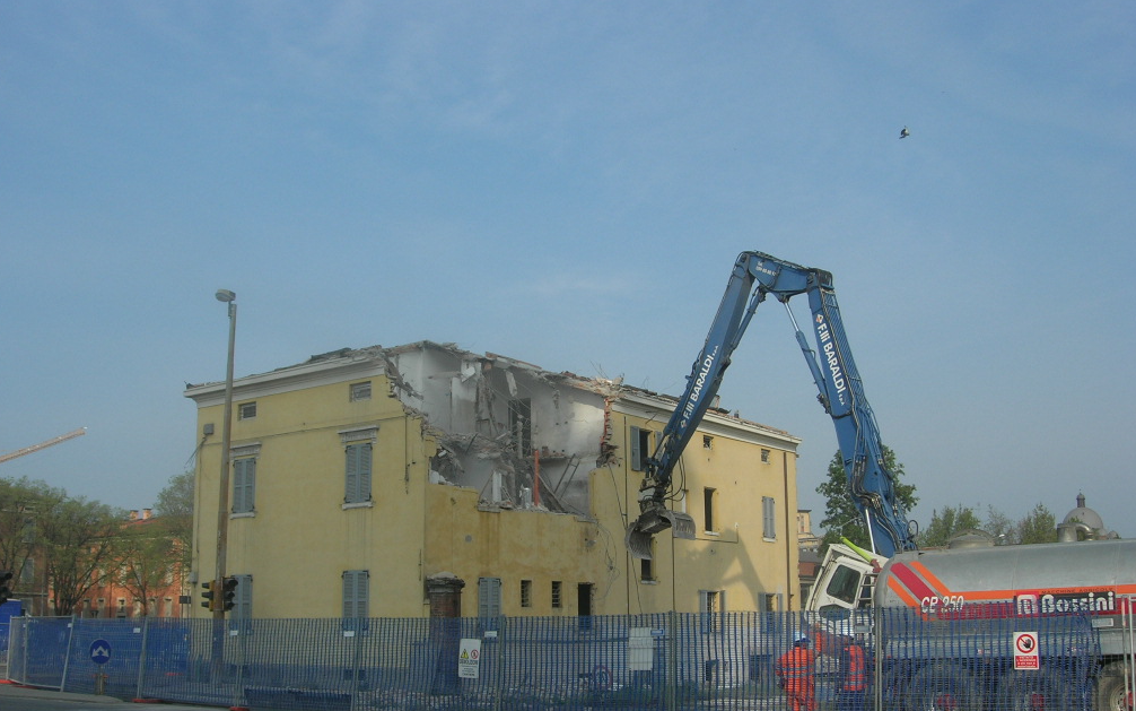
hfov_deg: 48.2
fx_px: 1269
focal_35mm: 41
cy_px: 414
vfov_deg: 31.2
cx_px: 561
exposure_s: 1/653
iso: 64
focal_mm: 7.8
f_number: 4.8
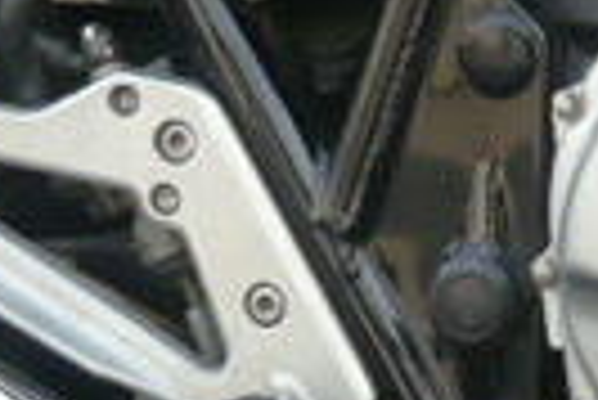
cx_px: 580
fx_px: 3991
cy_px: 99
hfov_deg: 8.5
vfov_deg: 5.7
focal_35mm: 240
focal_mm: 5.2
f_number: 3
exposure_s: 1/250
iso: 100
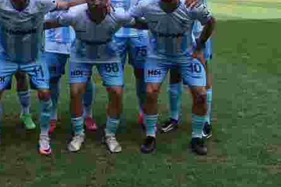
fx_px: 460
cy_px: 40
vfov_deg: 22.7
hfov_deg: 32.5
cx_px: 36
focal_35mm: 59
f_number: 9
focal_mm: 22
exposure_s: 1/320
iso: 200
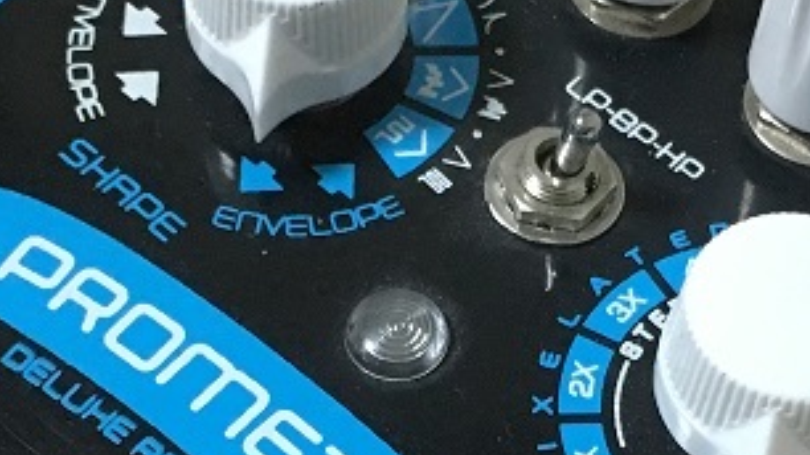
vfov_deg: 11.5
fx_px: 2233
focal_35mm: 104
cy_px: 479
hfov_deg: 20.5
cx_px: 521
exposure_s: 1/30
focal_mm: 4.15
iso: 200
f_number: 2.2
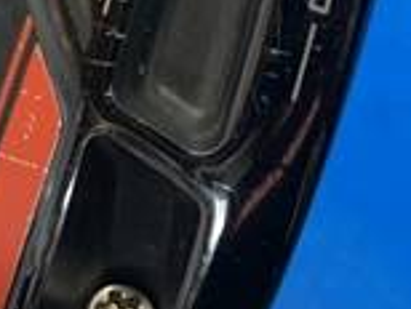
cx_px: -16
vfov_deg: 13.1
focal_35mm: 108
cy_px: -139
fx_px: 1284
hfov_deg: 17.7
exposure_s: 1/60
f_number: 1.8
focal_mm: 4.25
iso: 160
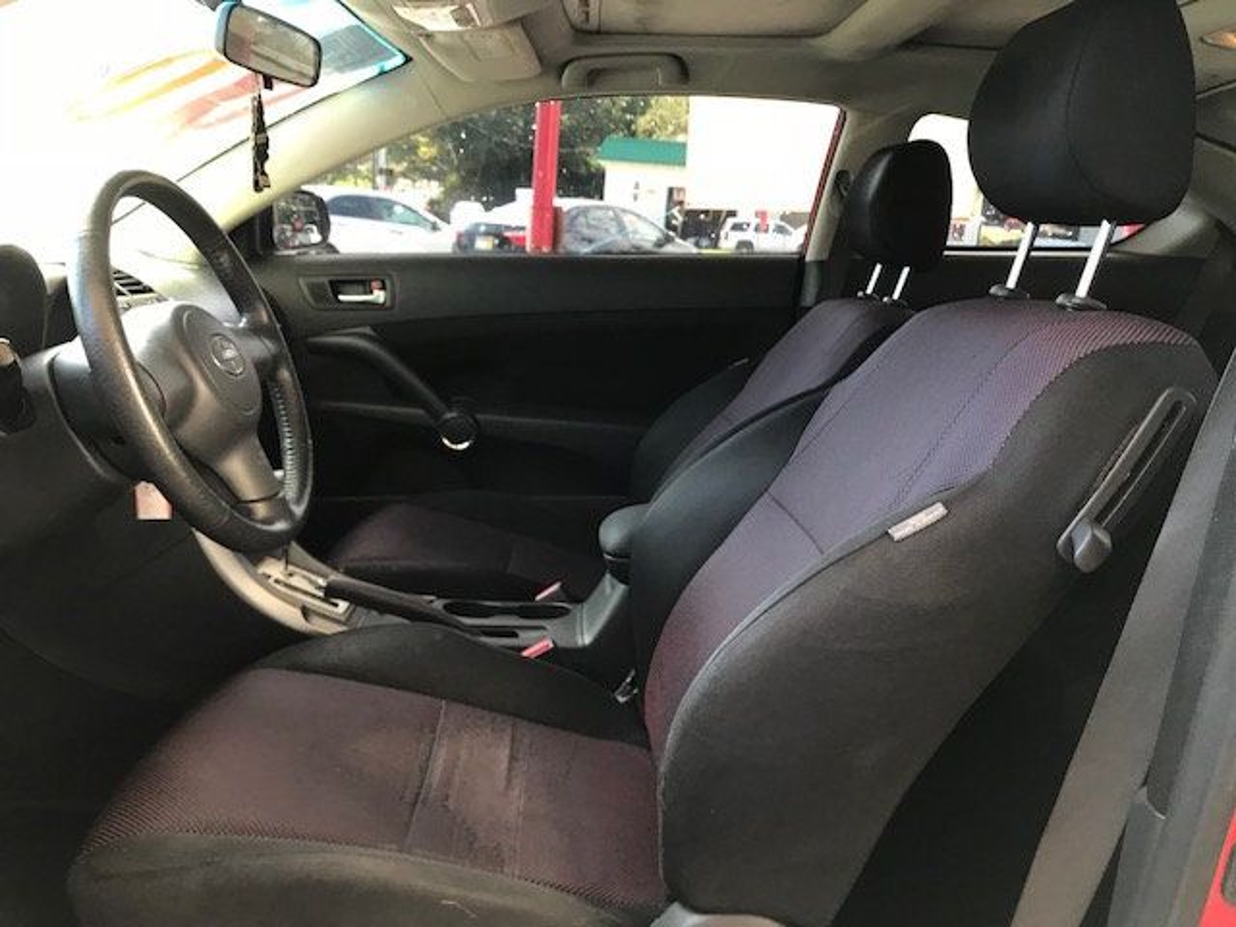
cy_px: 464
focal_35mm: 28
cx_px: 618
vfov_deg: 49.7
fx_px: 1000
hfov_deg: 63.4
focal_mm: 3.99
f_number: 1.8
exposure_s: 1/30
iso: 25
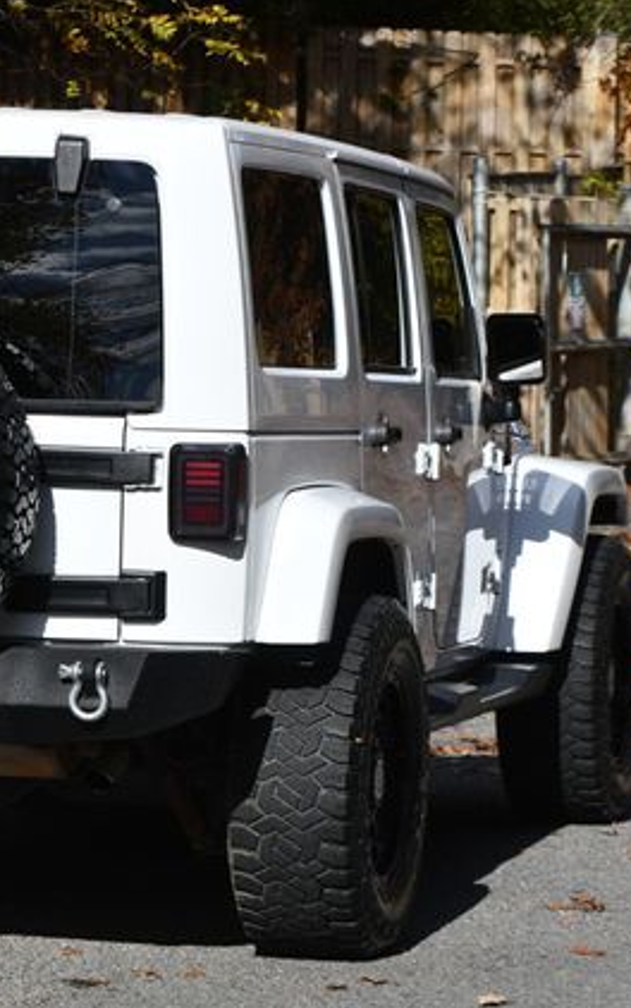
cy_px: 502
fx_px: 4757
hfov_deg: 7.6
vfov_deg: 12.1
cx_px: 53
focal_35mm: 173
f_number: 9
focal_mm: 75
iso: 100
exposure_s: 1/320
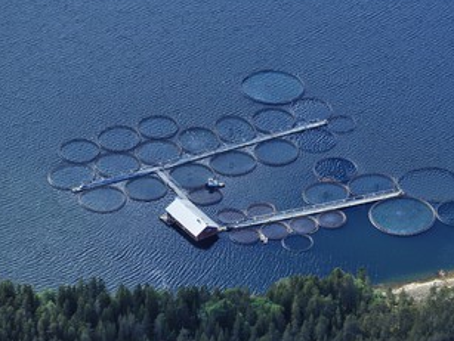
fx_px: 3887
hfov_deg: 6.7
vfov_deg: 5.0
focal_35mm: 296
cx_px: 276
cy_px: 161
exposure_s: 1/640
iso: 100
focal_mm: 150
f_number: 3.5
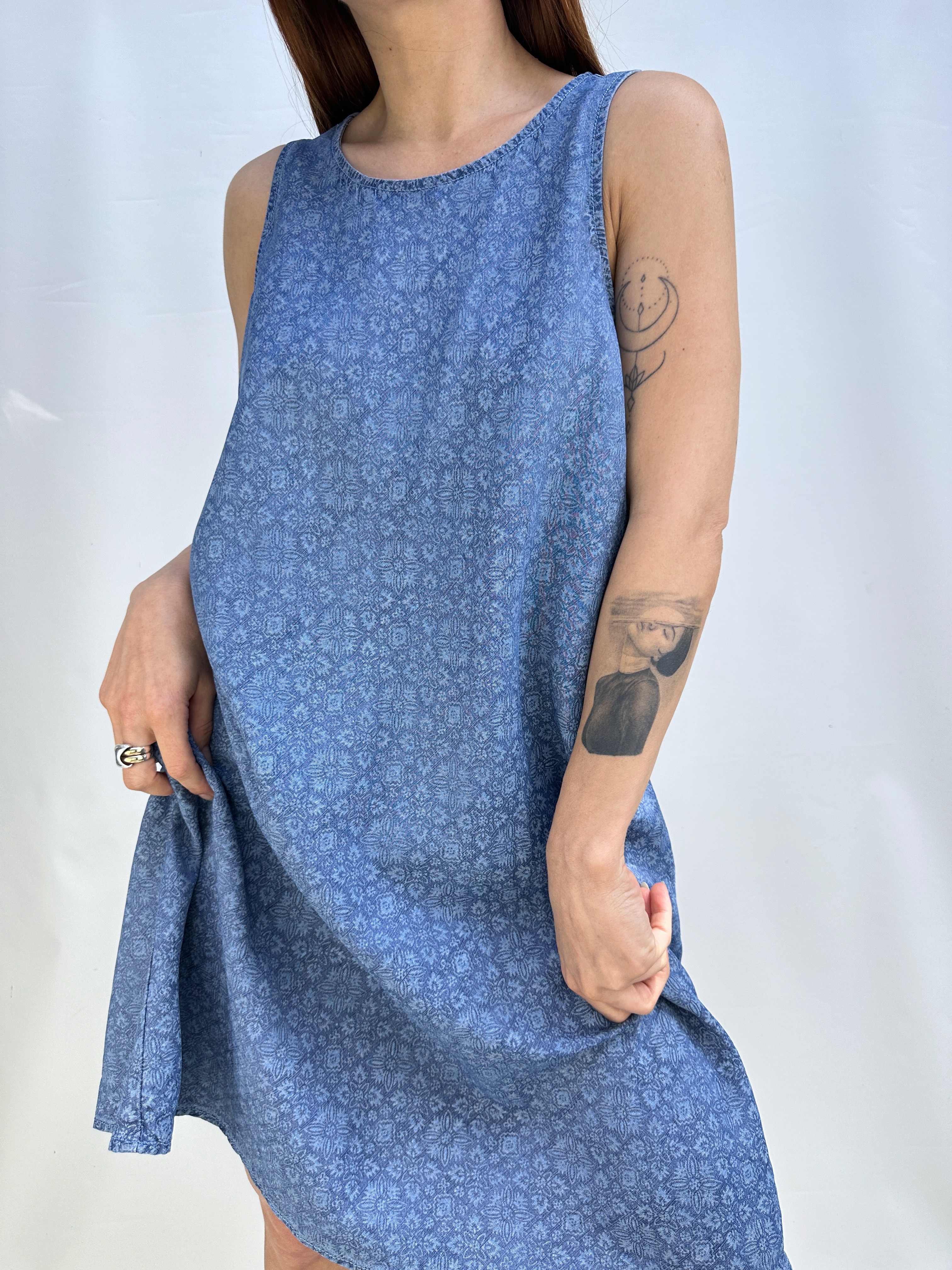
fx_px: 880
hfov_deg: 56.8
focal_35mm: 24
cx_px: 476
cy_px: 635
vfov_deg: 71.6
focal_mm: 6.86
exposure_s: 1/467
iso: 80
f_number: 1.78
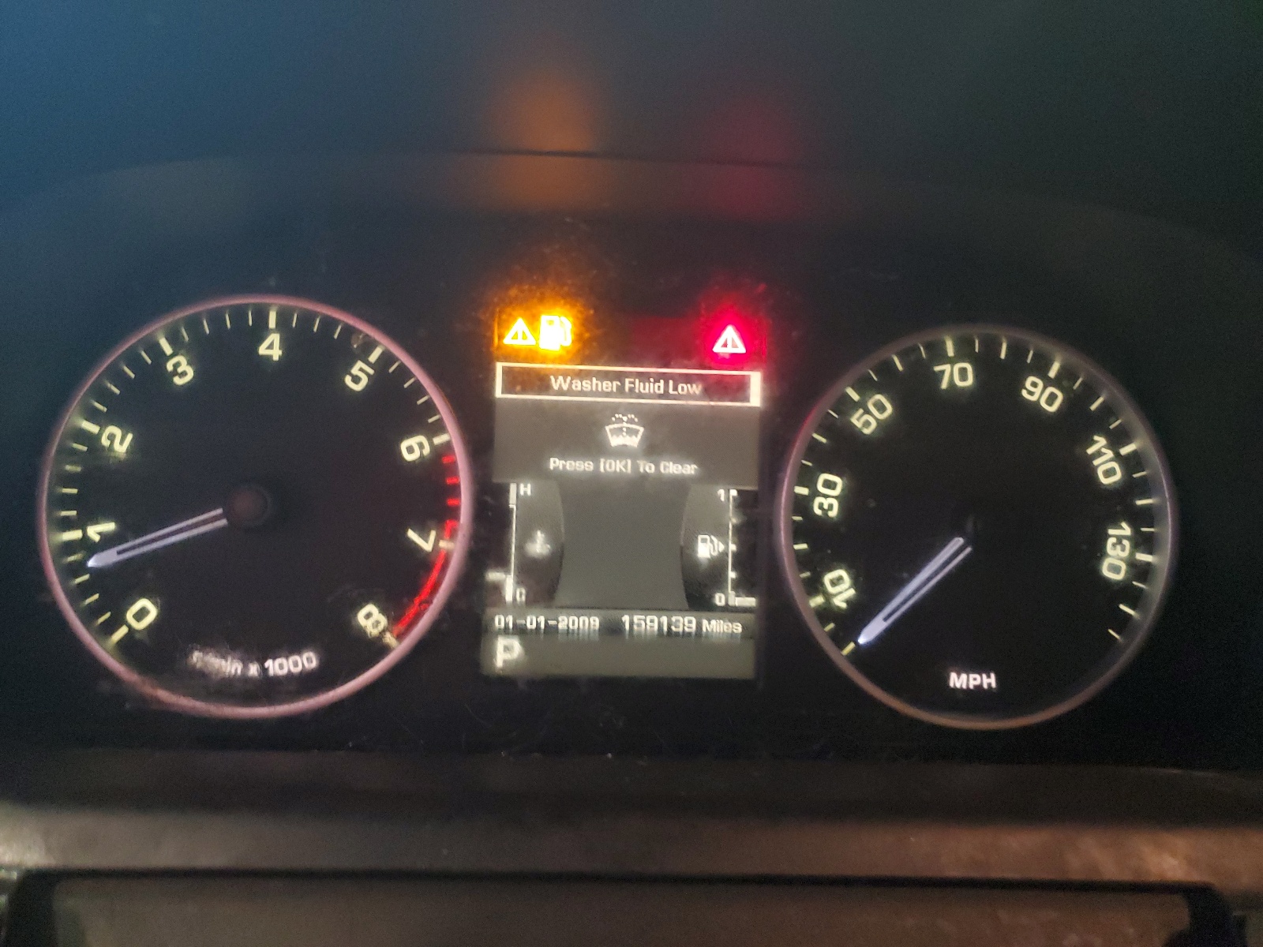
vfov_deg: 53.1
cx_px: 632
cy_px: 474
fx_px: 949
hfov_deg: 67.3
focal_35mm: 26
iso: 359
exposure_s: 1/15
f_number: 1.5
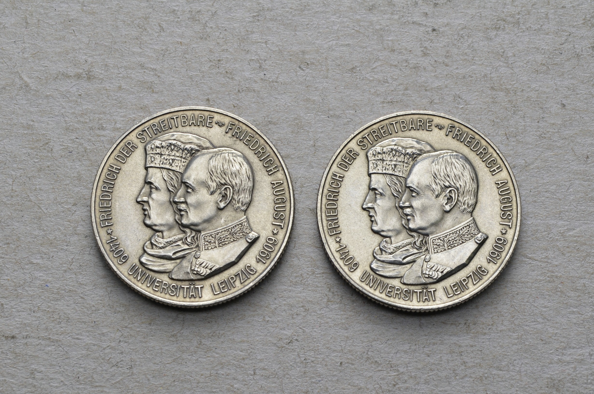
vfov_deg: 16.5
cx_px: 297
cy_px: 197
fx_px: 1358
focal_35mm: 82
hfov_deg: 24.7
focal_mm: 55
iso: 400
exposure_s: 1/250
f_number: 14
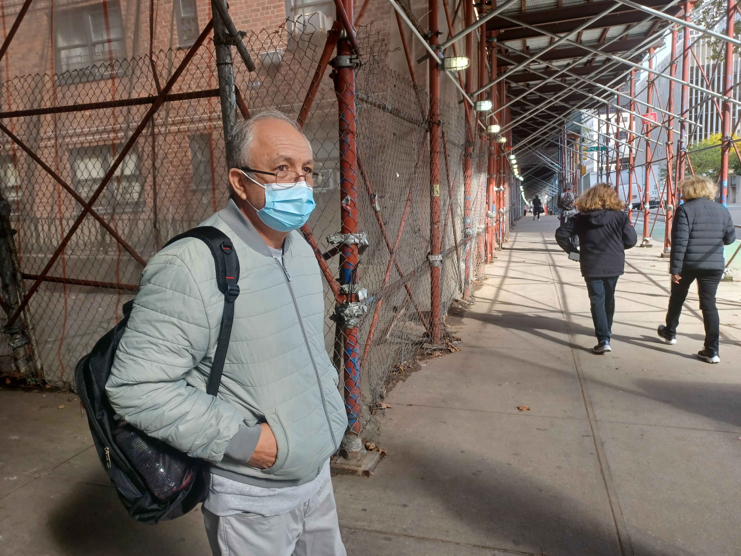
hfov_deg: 69.4
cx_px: 370
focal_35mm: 25
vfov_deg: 54.9
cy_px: 278
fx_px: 535
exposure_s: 1/59
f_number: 1.8
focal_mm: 4.6
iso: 40
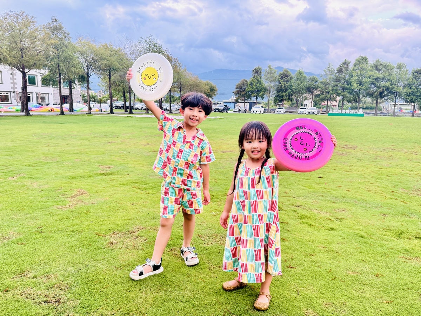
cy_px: 158
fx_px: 292
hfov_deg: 71.6
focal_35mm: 24
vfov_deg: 56.8
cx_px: 210
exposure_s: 1/159
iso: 100
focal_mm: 6.76
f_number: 1.78
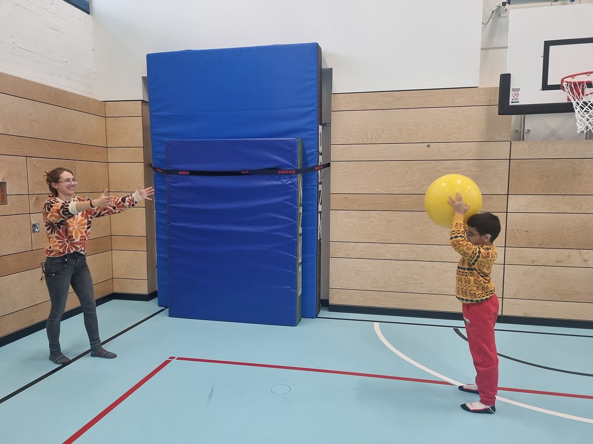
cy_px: 222
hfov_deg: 67.3
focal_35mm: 26
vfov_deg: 53.1
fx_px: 445
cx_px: 296
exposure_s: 1/100
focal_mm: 5.4
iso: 200
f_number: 1.8
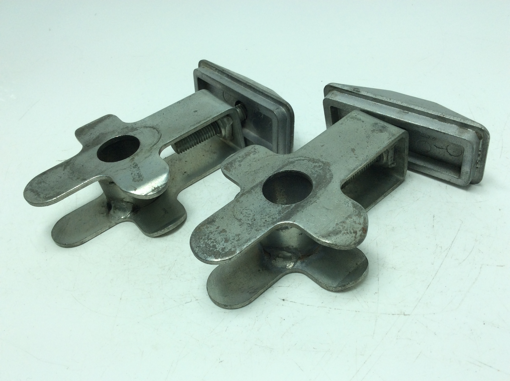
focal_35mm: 32
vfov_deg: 44.1
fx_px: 471
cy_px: 190
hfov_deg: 56.9
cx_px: 255
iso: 32
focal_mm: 3.3
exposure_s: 1/417
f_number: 2.4
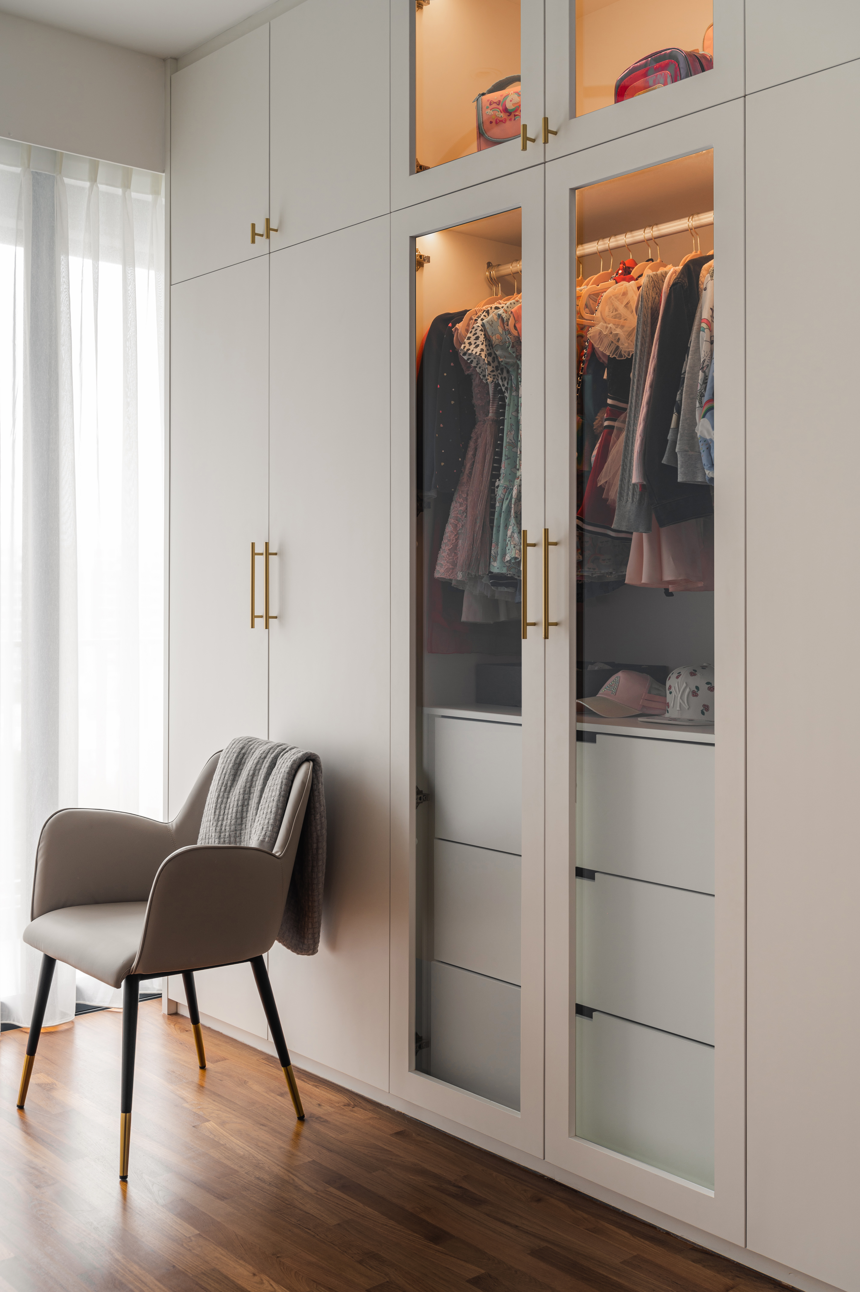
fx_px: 1328
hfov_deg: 35.9
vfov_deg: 51.9
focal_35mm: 37
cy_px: 646
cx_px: 430
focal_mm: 37
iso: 100
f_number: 8
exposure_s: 1/5
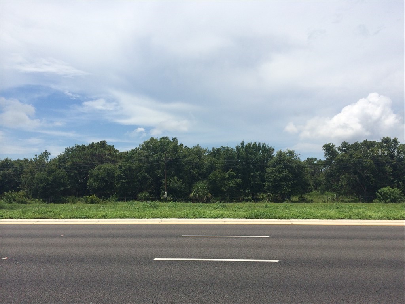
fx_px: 351
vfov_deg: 46.8
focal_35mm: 30
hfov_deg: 60.0
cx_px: 202
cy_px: 152
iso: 40
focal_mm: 4.12
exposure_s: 1/5128
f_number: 2.2
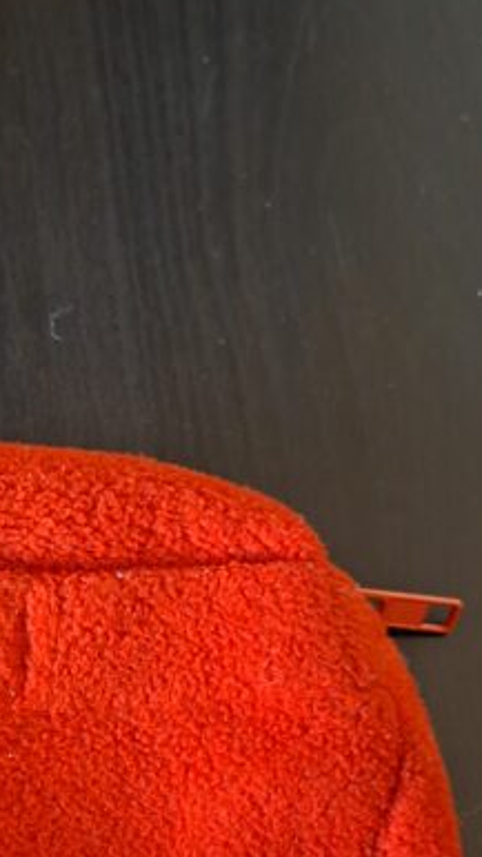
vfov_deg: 38.4
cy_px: 686
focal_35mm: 52
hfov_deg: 22.2
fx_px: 1182
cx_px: 7
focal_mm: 5.54
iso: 1000
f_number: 1.8
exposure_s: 1/20
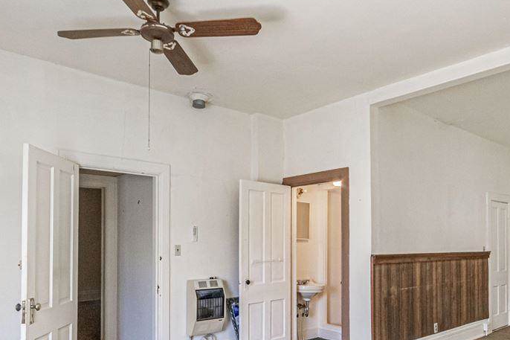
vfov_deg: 45.5
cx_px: 268
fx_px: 397
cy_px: 235
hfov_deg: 65.4
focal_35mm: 28
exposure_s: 1/60
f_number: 10
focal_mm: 10
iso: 1100
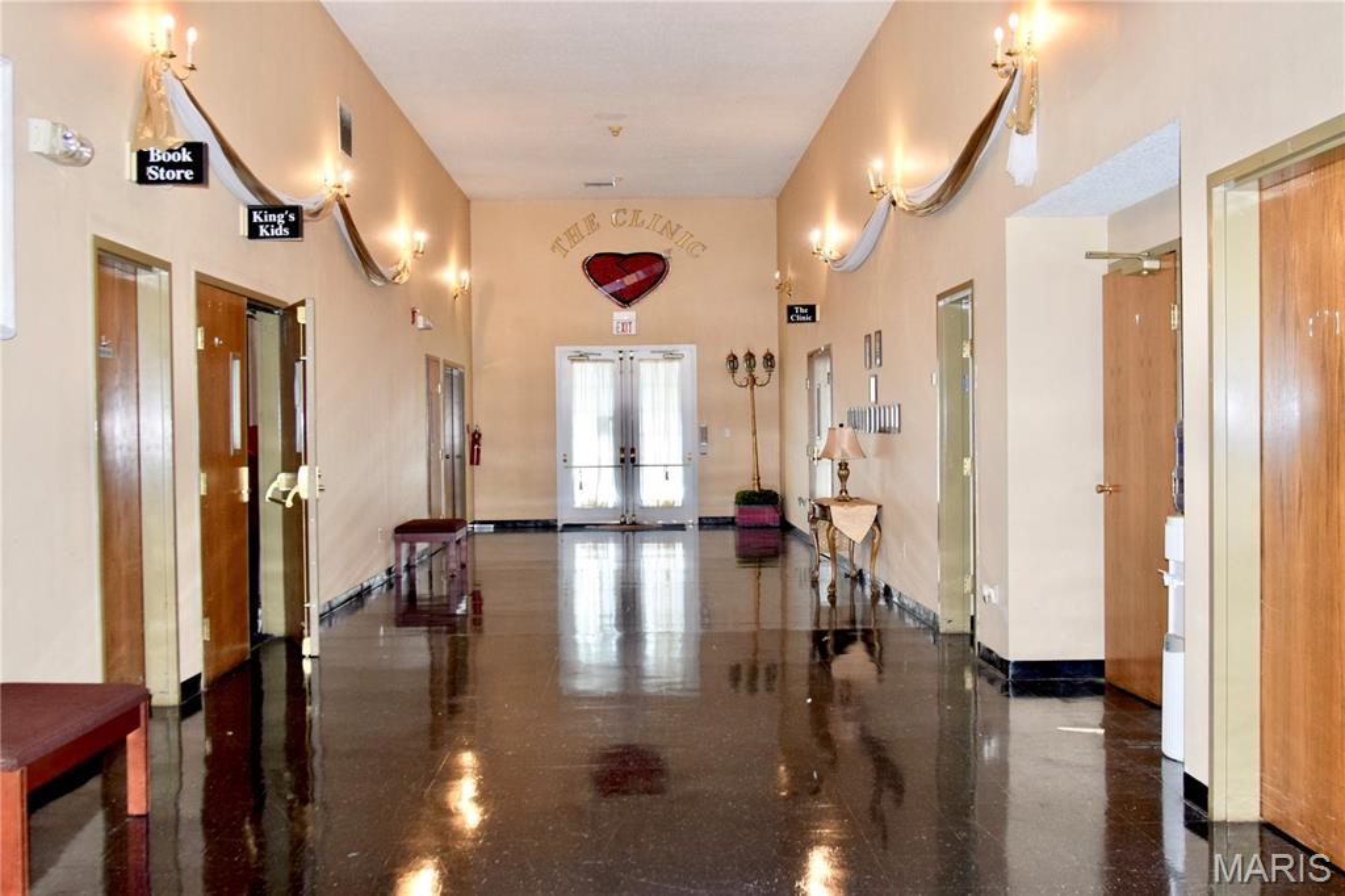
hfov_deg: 53.1
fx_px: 1344
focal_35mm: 36
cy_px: 448
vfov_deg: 36.8
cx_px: 672
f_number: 4.5
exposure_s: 1/80
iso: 800
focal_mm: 24
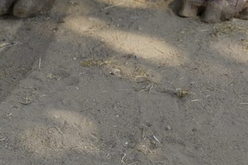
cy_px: -126
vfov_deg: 1.5
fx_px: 6516
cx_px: -226
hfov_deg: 2.2
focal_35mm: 946
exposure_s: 1/400
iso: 200
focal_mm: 190
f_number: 4
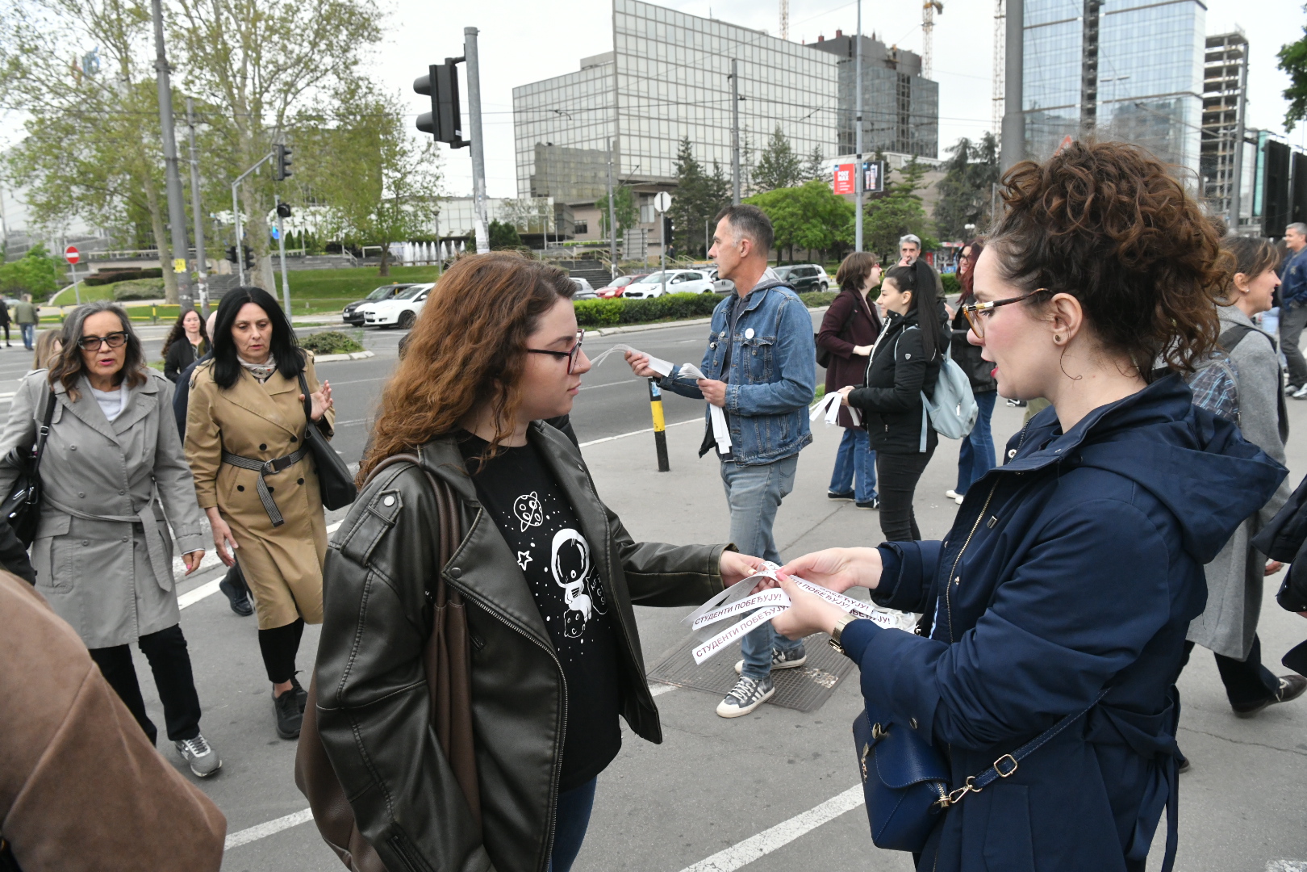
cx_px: 654
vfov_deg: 53.1
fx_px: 871
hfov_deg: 73.7
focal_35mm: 24
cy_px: 436
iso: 3200
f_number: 8
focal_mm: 24
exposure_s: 1/800
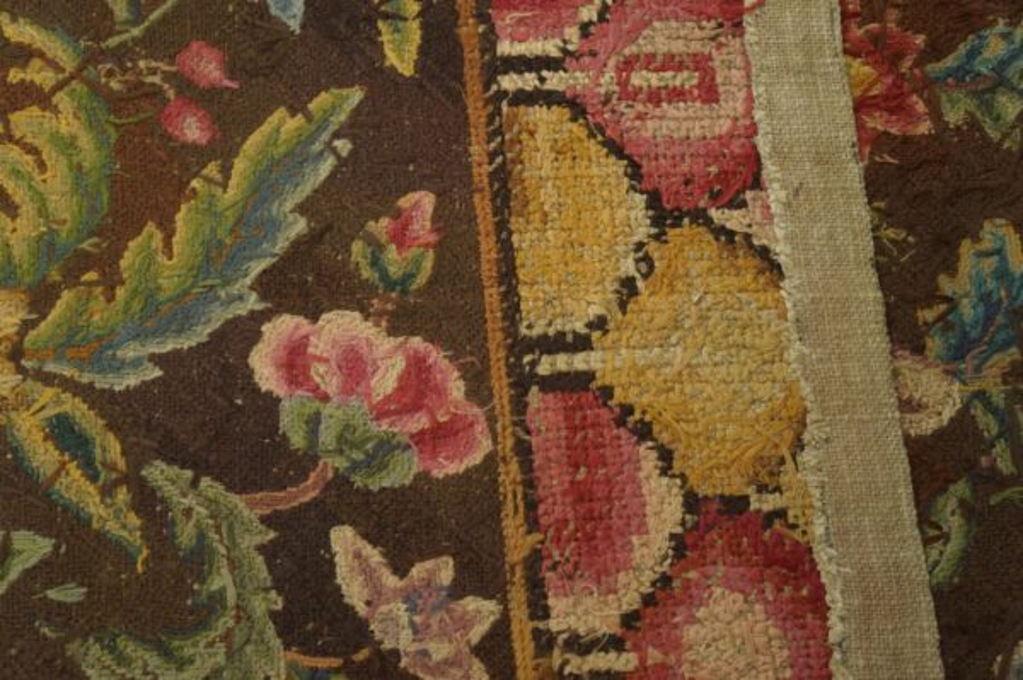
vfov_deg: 33.0
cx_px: 512
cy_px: 340
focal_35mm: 40
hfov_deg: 48.0
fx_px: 1150
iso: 1600
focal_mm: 27
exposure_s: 1/60
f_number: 4
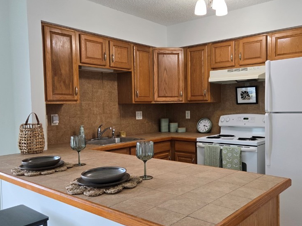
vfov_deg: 44.1
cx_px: 174
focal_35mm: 32
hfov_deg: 56.6
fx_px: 279
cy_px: 121
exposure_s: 1/120
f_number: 1.8
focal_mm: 5.4
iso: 125
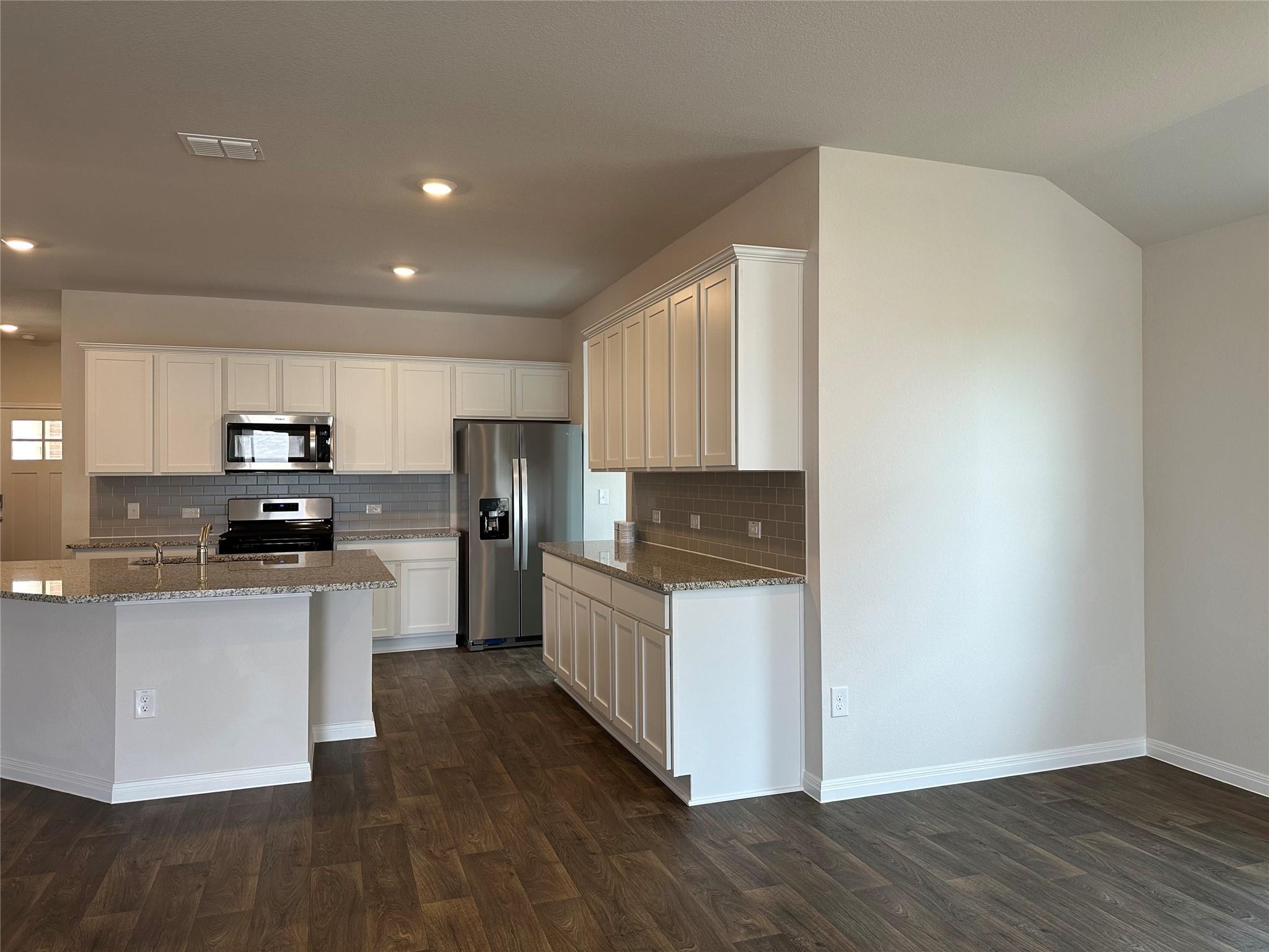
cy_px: 476
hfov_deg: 71.6
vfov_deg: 56.8
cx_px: 634
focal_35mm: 24
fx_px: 880
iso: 125
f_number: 1.78
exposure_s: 1/120
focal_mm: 6.86
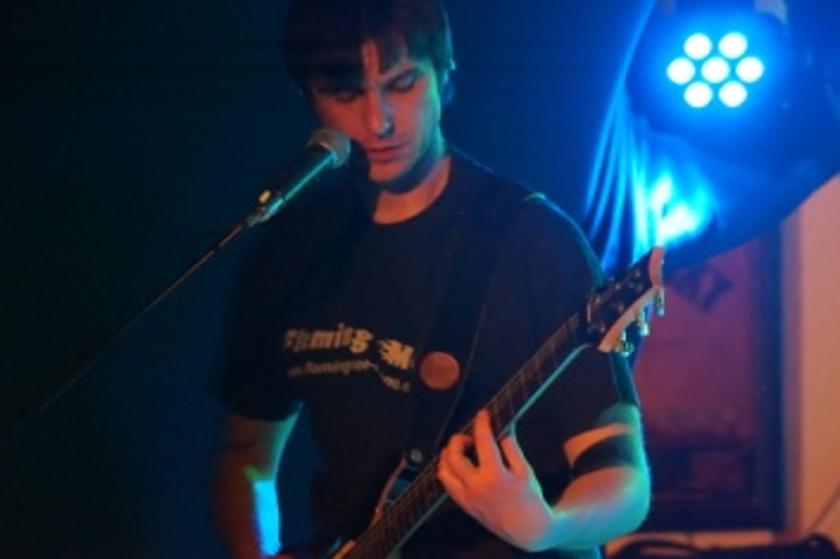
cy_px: 243
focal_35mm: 381
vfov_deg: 3.6
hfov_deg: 5.4
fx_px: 8885
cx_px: 433
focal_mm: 200
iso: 6400
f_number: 4.5
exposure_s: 1/50
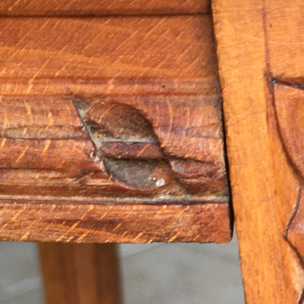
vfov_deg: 12.7
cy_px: 310
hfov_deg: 12.5
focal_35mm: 136
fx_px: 1351
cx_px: 382
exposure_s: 1/50
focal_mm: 4.15
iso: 32
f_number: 2.2
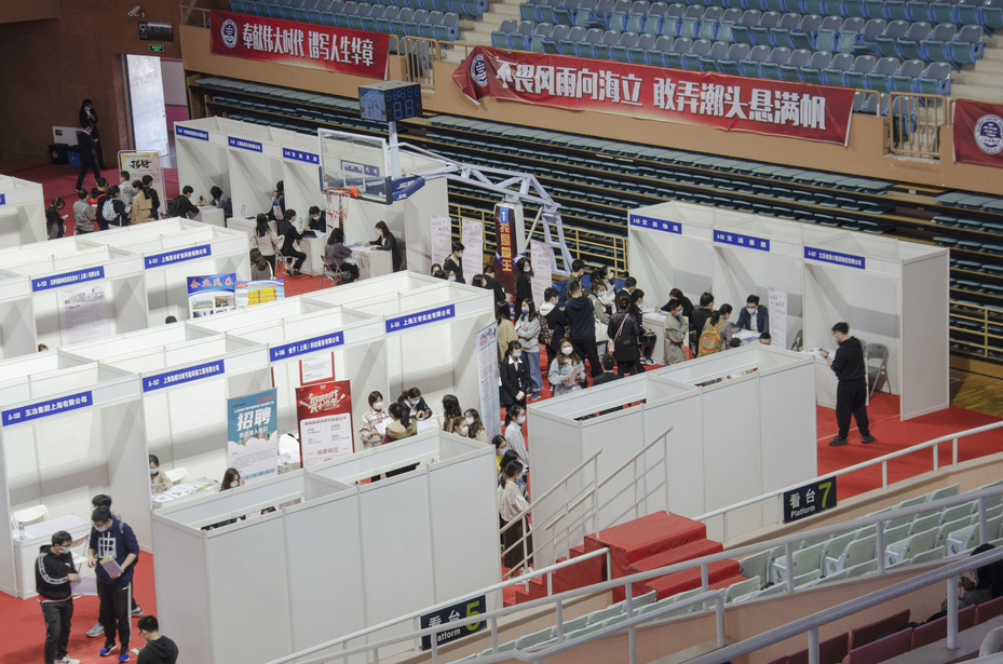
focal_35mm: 84
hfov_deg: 24.2
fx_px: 2335
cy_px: 324
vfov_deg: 16.2
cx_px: 527
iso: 640
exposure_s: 1/20
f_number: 9
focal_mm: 52
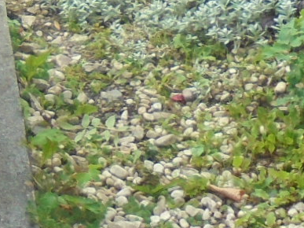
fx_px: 1528
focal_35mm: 174
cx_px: -326
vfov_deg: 8.5
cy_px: 6
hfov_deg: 10.4
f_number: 3.5
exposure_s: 1/250
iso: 100
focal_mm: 4.6
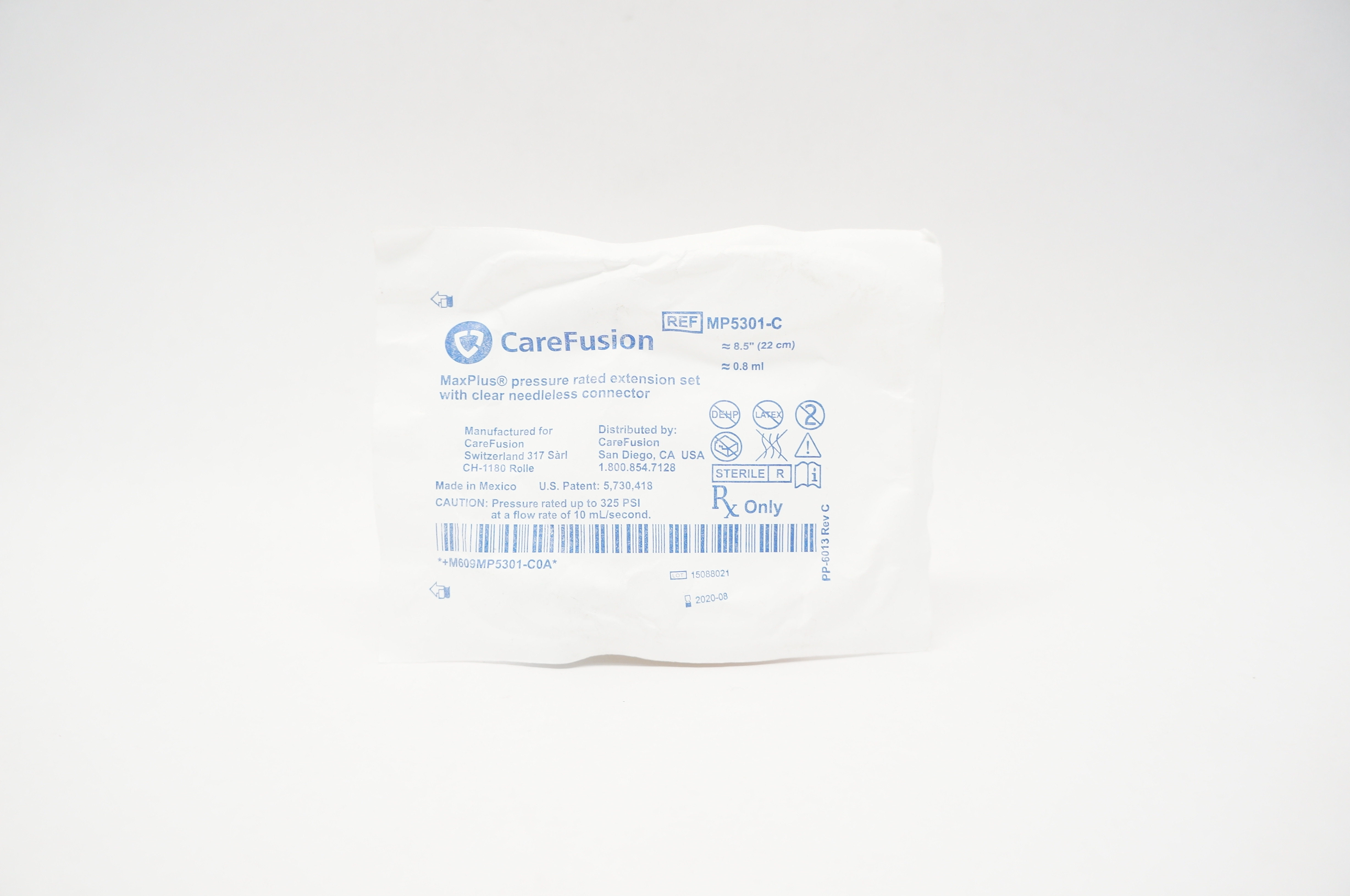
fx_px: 1011
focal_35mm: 27
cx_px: 675
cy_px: 448
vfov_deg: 47.8
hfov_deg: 67.4
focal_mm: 18
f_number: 4.5
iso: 400
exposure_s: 1/60
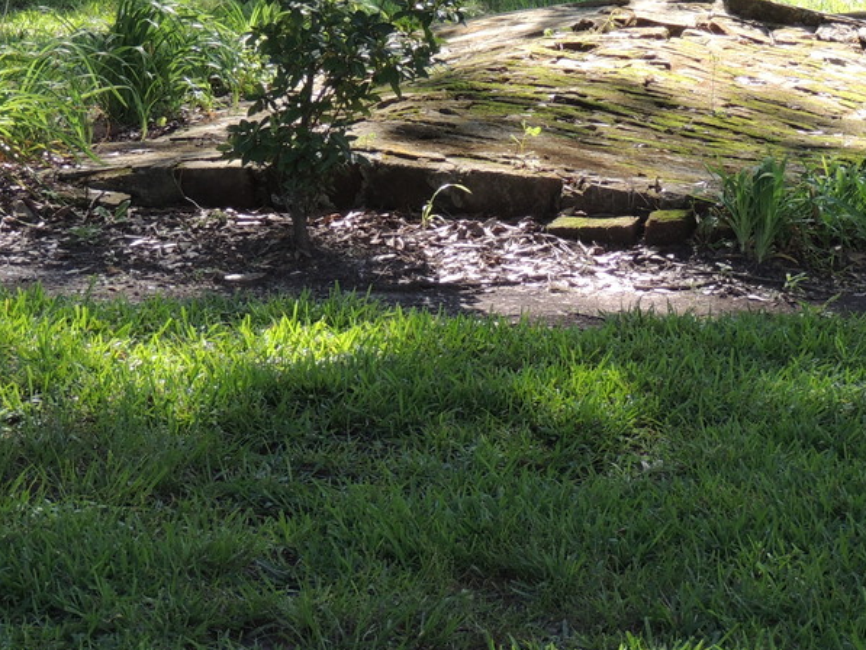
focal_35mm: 193
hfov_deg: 10.2
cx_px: 370
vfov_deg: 7.7
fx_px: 4829
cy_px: 160
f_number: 4.1
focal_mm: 16
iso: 100
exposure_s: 1/160
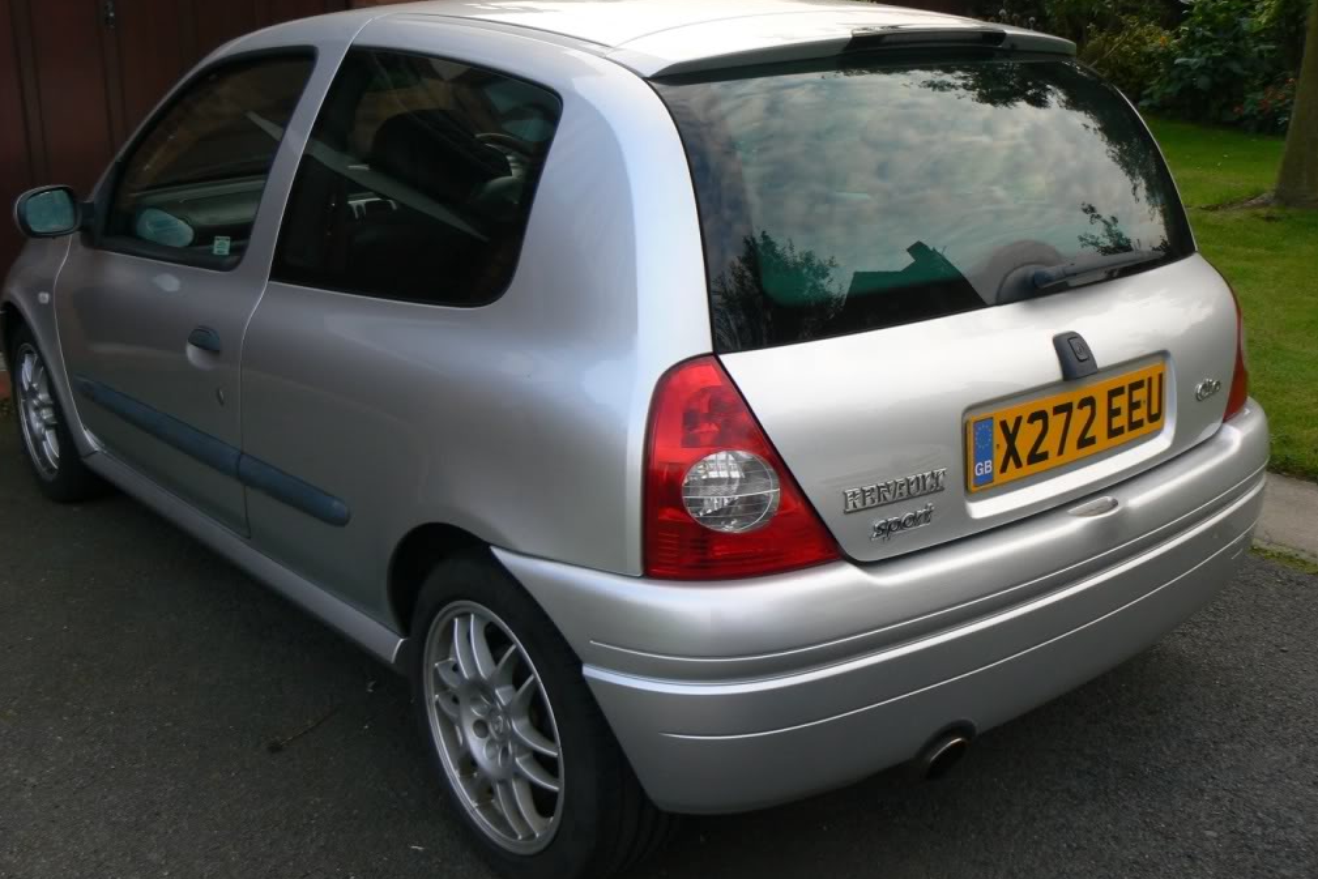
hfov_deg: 50.7
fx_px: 1391
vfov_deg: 35.1
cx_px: 658
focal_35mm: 38
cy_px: 413
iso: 80
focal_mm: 6
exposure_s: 1/100
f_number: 5
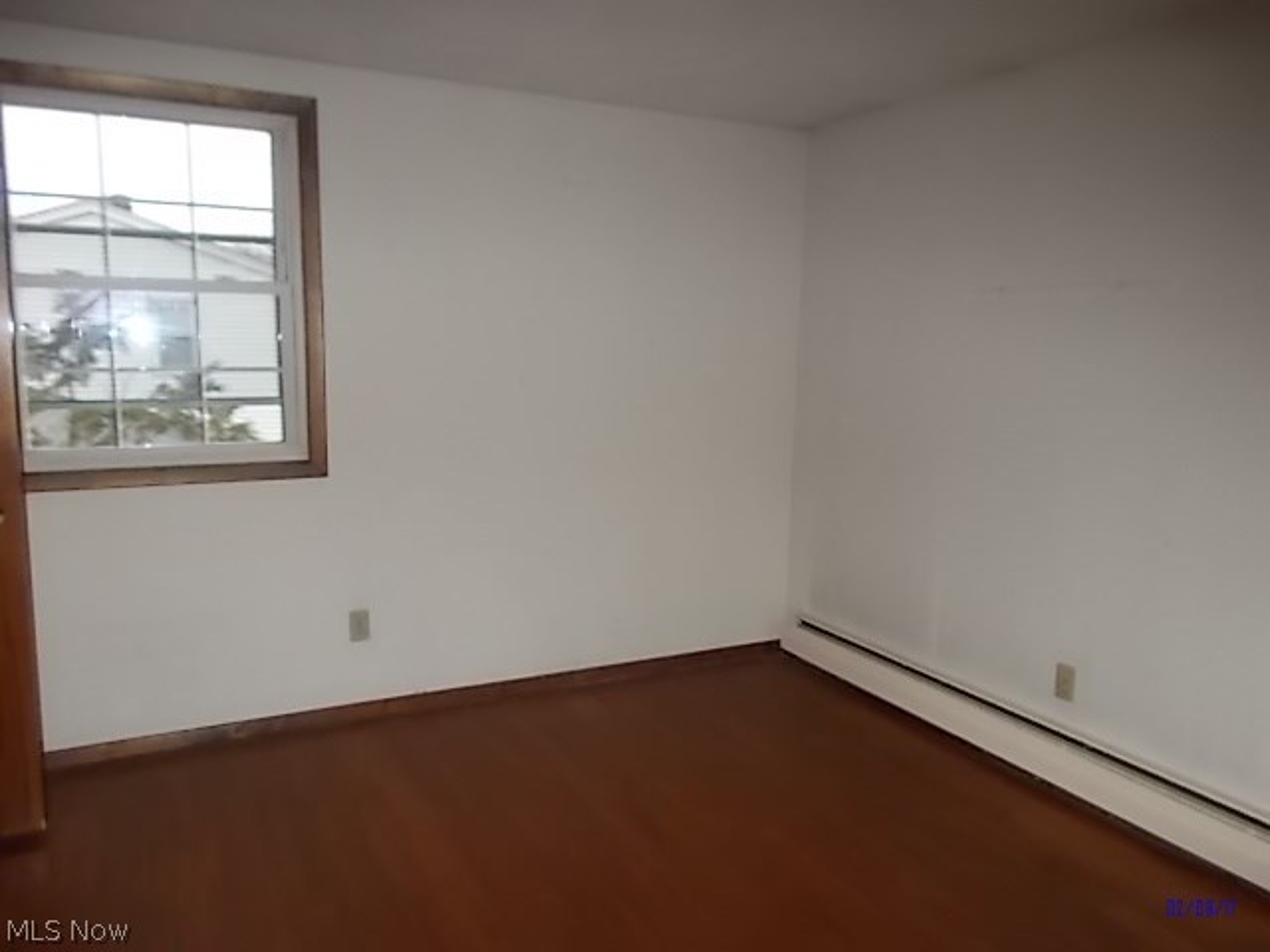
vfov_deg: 53.1
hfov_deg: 67.3
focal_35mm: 26
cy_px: 476
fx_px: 954
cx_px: 635
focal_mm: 4.6
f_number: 3.2
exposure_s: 1/25
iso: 220
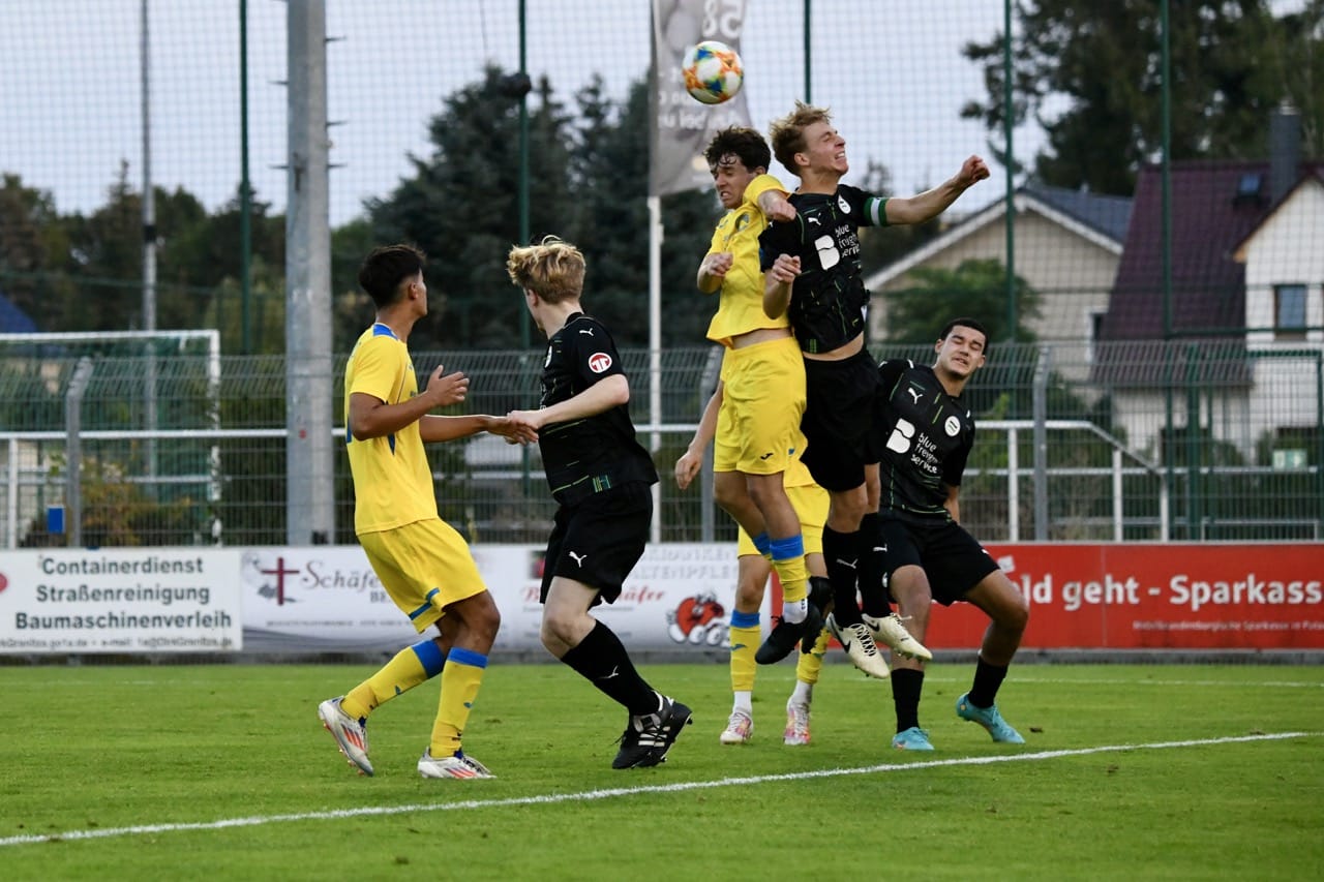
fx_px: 6803
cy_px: 441
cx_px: 662
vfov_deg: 7.4
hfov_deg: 11.1
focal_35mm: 185
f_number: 5.3
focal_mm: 185
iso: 8000
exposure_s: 1/1600
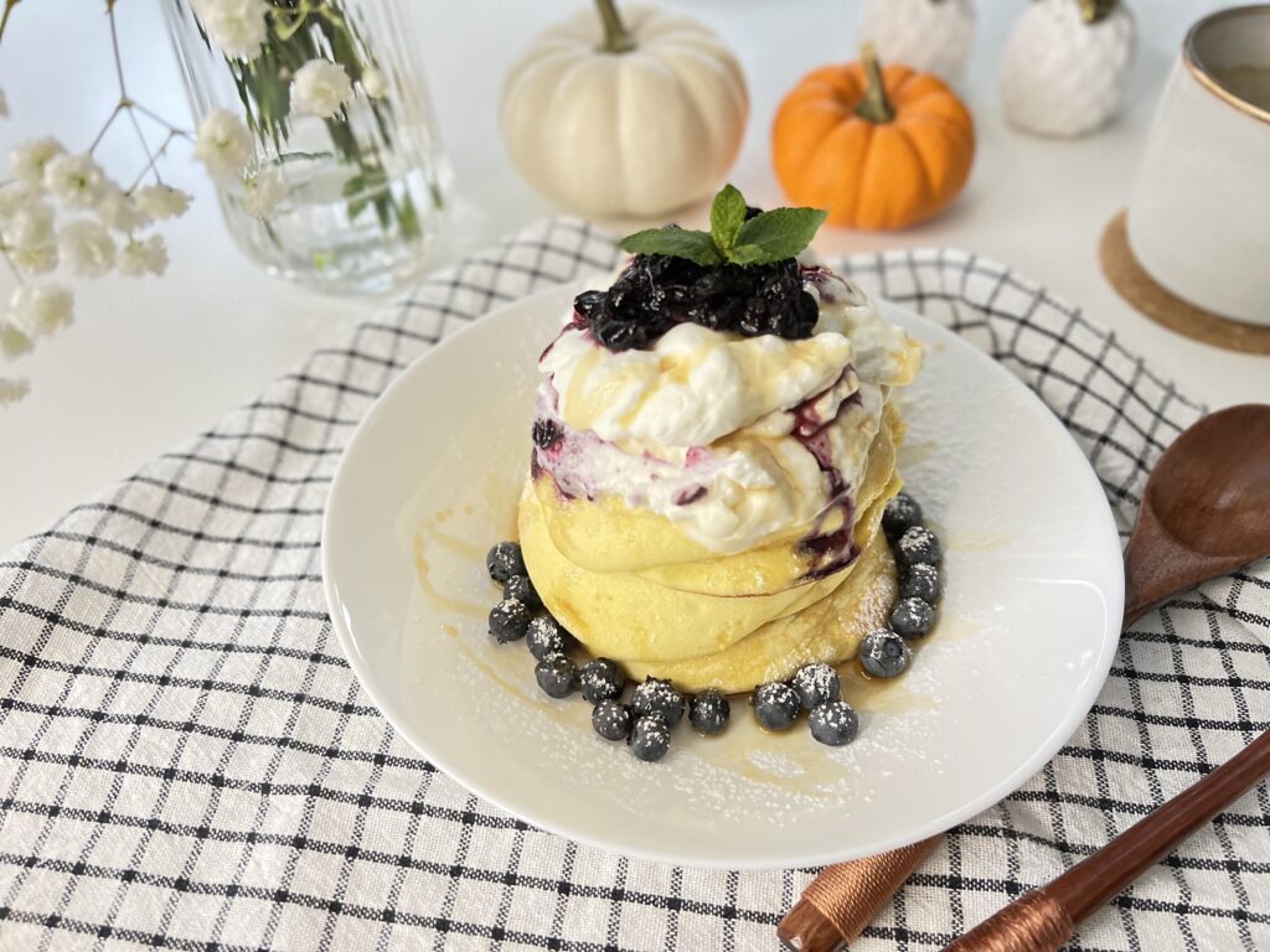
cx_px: 635
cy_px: 476
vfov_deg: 53.1
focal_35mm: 26
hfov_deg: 67.3
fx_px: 954
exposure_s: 1/41
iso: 500
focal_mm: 5.7
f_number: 1.5
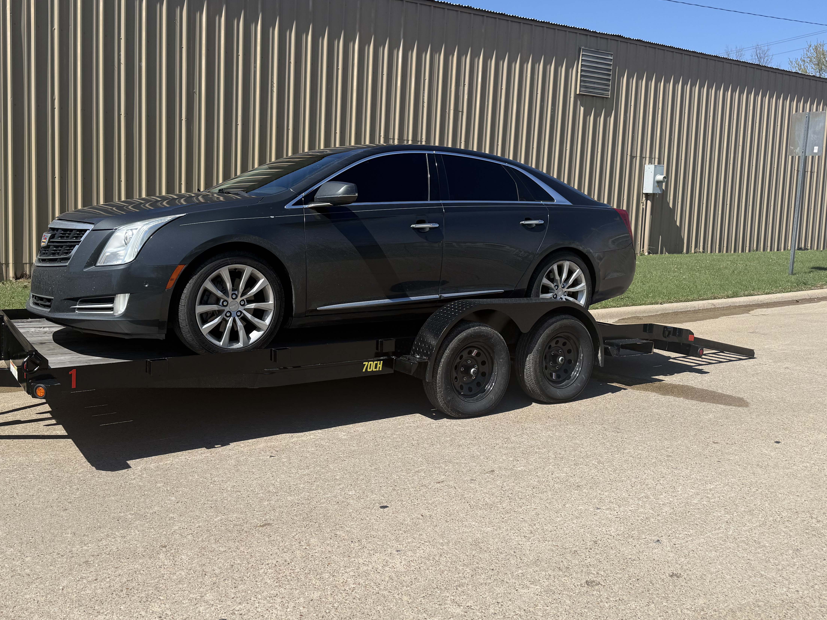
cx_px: 337
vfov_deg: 45.3
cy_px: 265
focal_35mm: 31
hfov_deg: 58.0
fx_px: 741
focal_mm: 6.76
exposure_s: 1/4673
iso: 80
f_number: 1.78
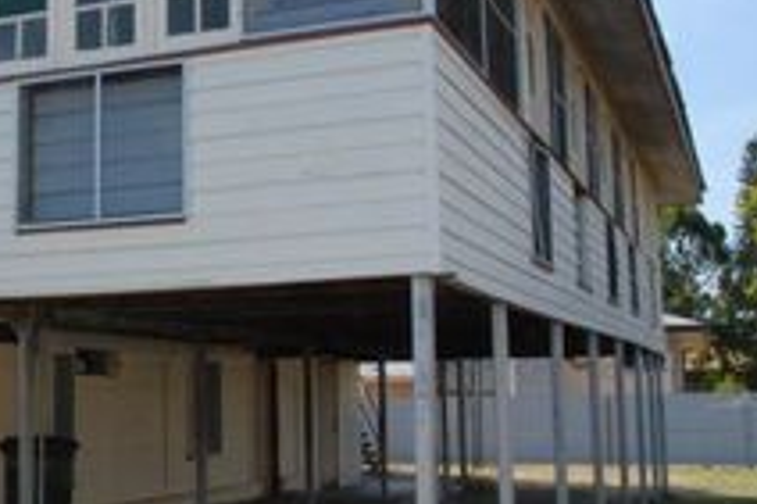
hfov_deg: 31.9
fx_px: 1261
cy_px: 191
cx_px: 79
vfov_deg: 22.5
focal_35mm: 60
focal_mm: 18
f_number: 20
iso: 800
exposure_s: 1/200
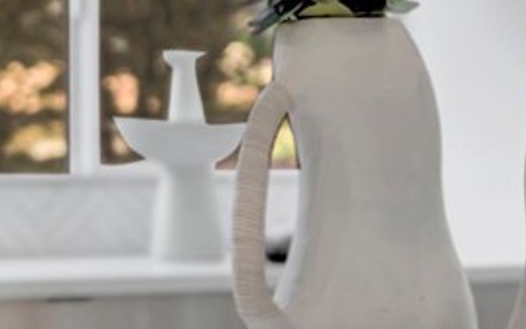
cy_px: 70
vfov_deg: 9.6
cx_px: -264
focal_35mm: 137
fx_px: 1964
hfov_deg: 14.3
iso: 100
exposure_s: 1/160
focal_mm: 35
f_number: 2.8
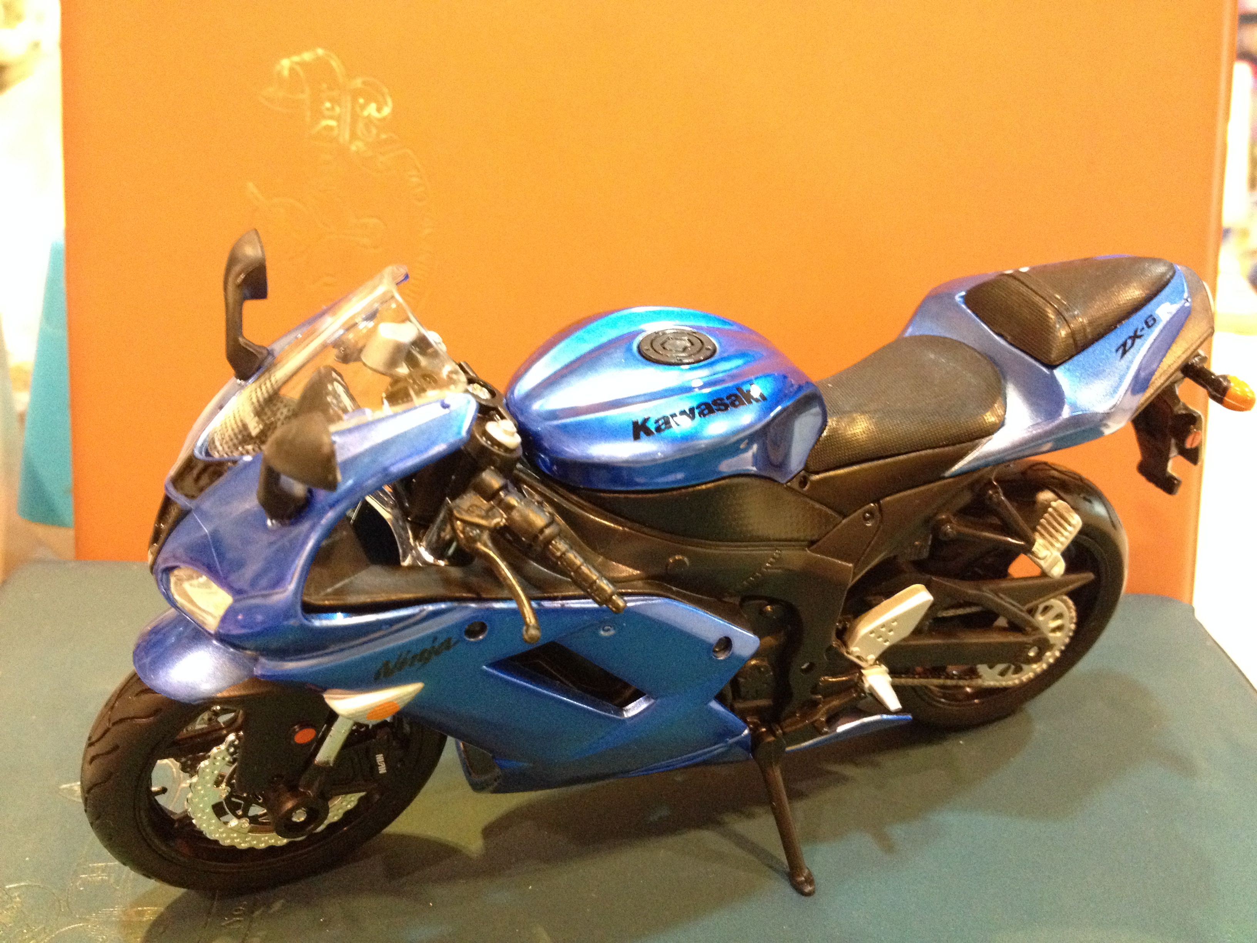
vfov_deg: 40.7
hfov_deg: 52.6
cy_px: 472
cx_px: 628
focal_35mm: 35
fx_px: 1271
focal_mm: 4.28
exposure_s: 1/15
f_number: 2.4
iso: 500
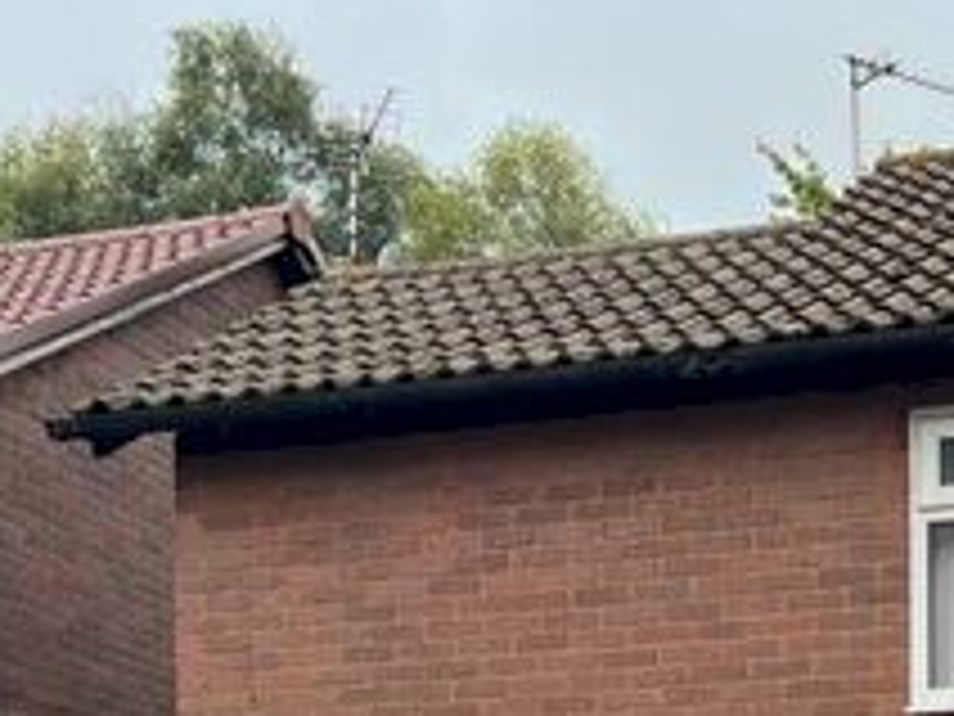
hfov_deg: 22.4
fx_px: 2370
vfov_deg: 15.6
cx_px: 774
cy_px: 1128
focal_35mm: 86
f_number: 1.5
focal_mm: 5.7
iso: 50
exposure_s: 1/454
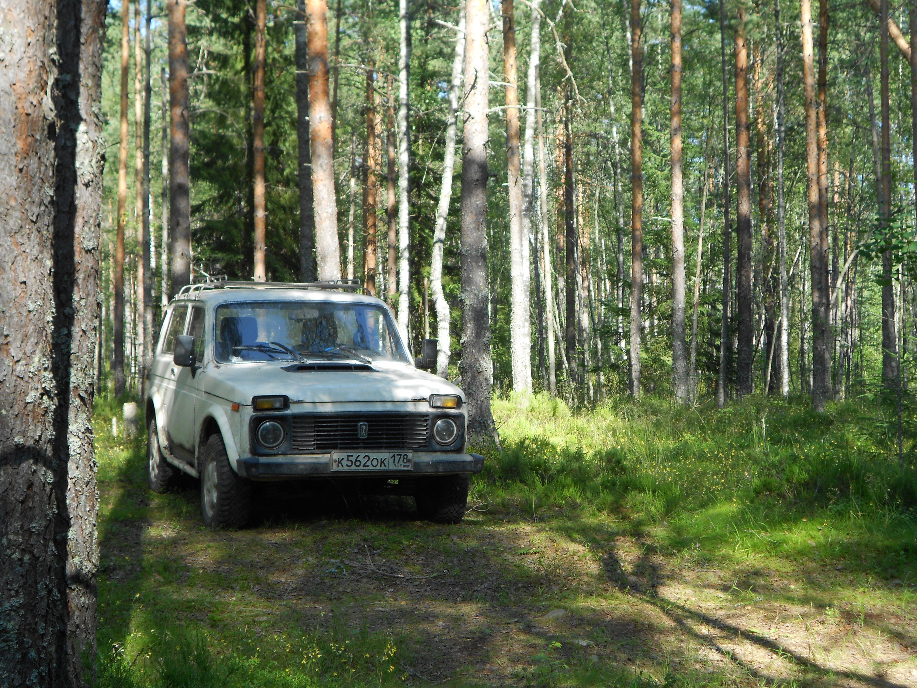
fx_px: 1483
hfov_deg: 34.3
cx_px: 458
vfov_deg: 26.1
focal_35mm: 56
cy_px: 344
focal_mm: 10
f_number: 4.9
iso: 80
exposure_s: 1/100
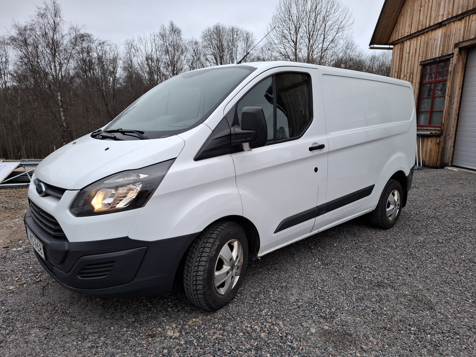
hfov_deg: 73.9
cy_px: 178
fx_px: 316
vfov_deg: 58.9
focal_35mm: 23
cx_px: 238
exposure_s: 1/100
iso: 80
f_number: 1.8
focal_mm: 5.54
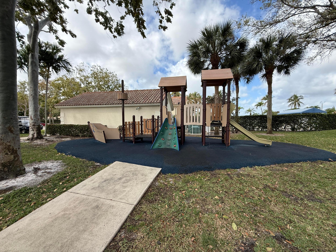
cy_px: 126
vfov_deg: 85.7
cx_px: 168
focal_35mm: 14
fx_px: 136
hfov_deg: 102.1
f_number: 2.2
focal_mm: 2.22
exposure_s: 1/1125
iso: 64
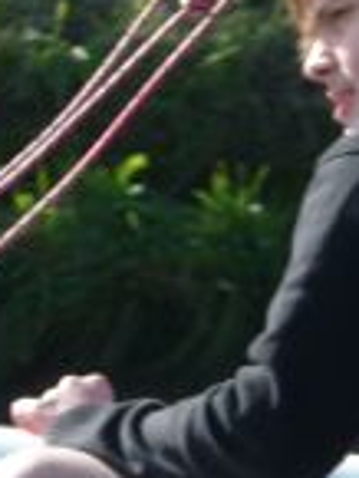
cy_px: 224
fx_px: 17011
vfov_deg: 1.6
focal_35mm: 1232
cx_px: 323
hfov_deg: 1.2
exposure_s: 1/200
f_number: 4.9
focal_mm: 47
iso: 100
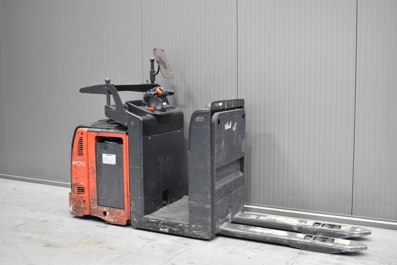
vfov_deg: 34.2
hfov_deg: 49.6
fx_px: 430
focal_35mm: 39
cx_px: 198
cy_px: 132
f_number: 4
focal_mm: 26
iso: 1600
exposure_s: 1/40
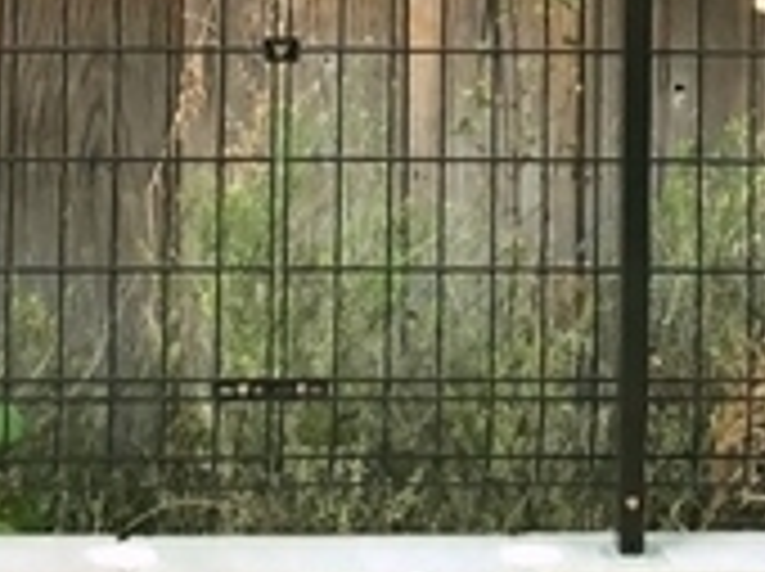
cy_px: -1189
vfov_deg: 6.7
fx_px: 4370
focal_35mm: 198
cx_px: 230
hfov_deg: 10.0
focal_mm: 4
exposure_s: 1/120
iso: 32
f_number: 1.8
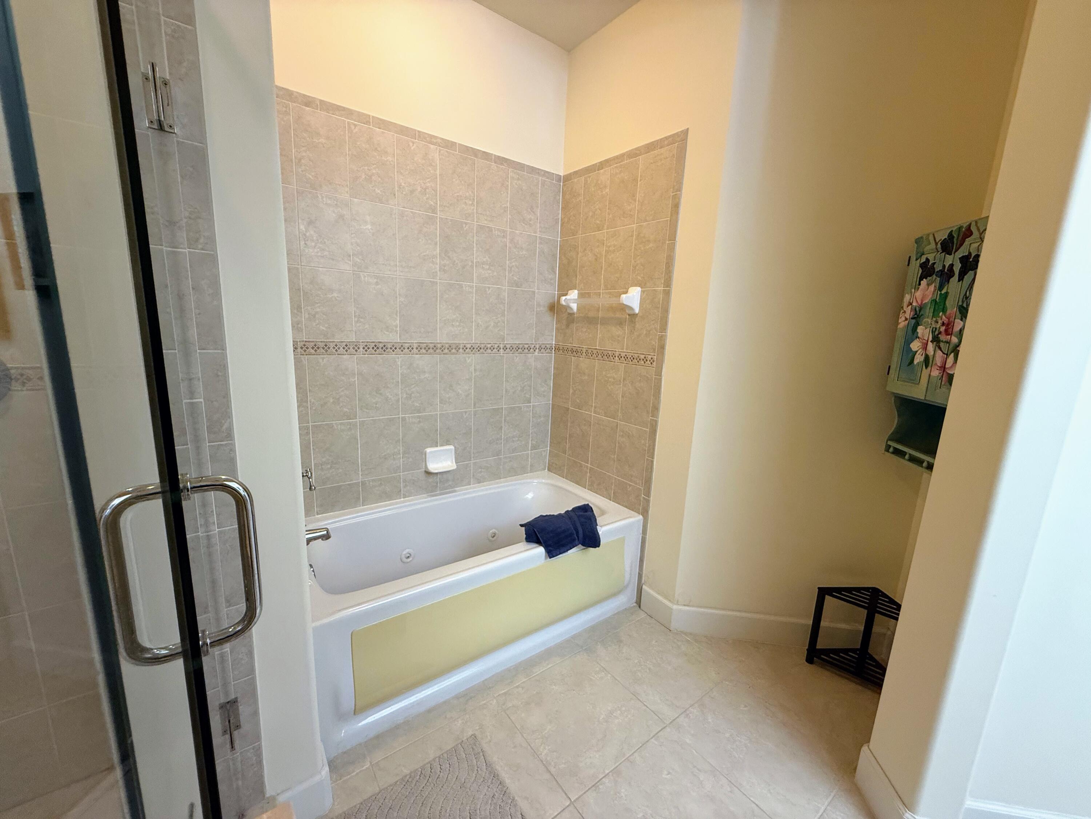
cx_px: 546
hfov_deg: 102.1
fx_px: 441
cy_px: 410
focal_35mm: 14
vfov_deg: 85.7
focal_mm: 2.22
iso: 250
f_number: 2.2
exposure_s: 1/60
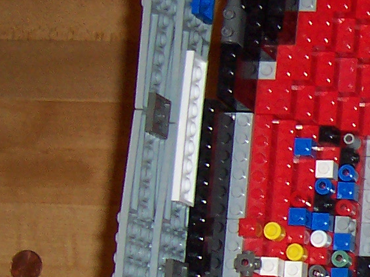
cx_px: 635
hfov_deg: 13.5
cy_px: 246
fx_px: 1422
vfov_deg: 11.1
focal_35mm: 133
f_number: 2.8
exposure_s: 1/60
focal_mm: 5.6
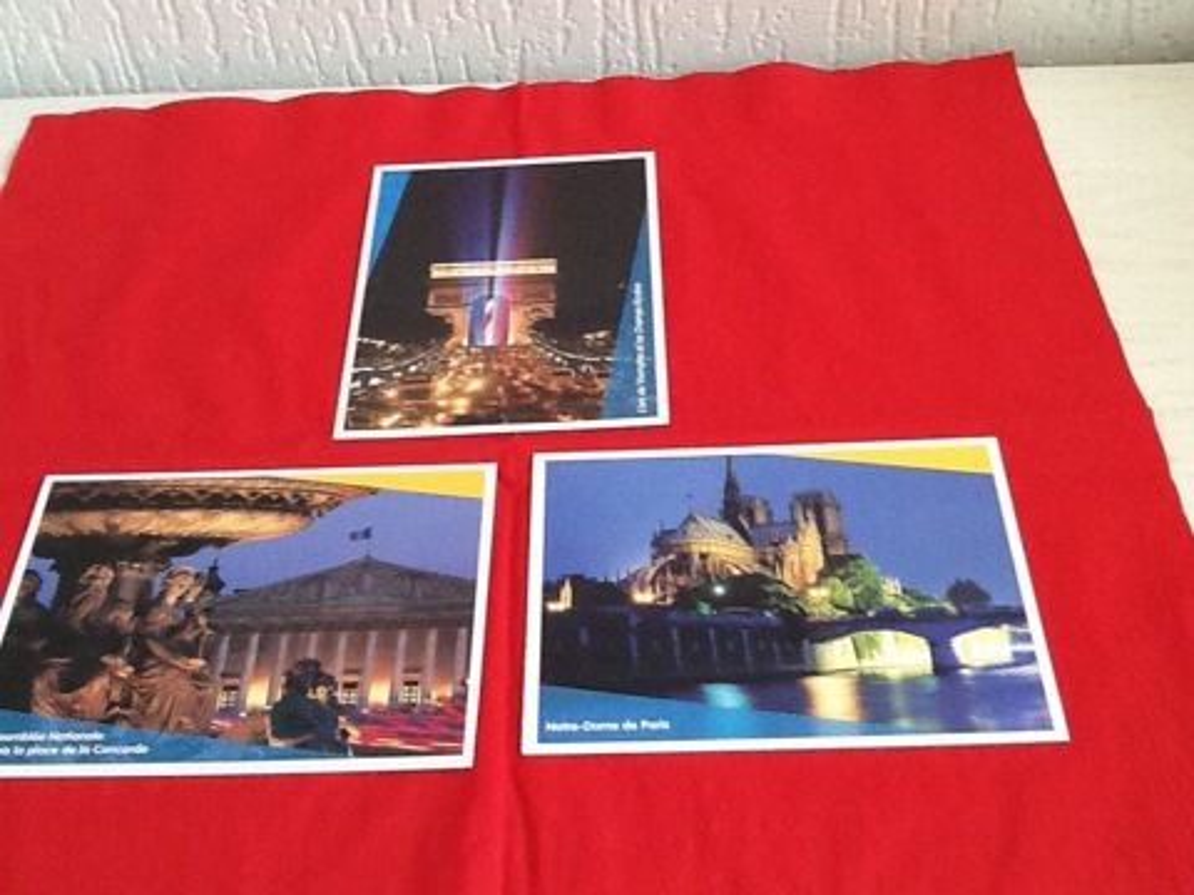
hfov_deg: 42.9
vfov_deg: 32.9
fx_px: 1518
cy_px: 448
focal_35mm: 44
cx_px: 597
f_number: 2.4
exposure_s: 1/30
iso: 125
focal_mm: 2.03
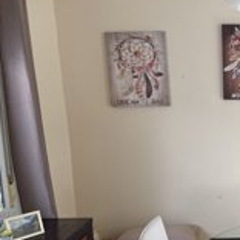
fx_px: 416
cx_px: 265
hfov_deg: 29.1
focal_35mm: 53
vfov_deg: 31.9
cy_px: 163
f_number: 1.6
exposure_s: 1/121
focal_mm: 4.2
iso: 50
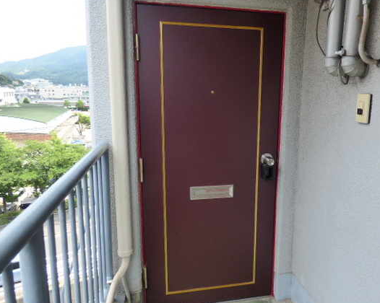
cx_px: 226
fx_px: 292
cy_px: 145
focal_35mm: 26
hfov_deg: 65.5
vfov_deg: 54.9
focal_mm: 3.58
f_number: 2.8
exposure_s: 1/400
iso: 160
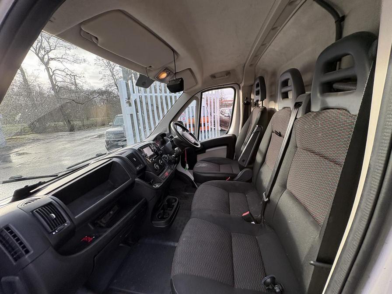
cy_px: 147
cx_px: 196
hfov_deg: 102.1
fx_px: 159
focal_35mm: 14
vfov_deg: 85.7
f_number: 2.2
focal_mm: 2.22
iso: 50
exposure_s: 1/114
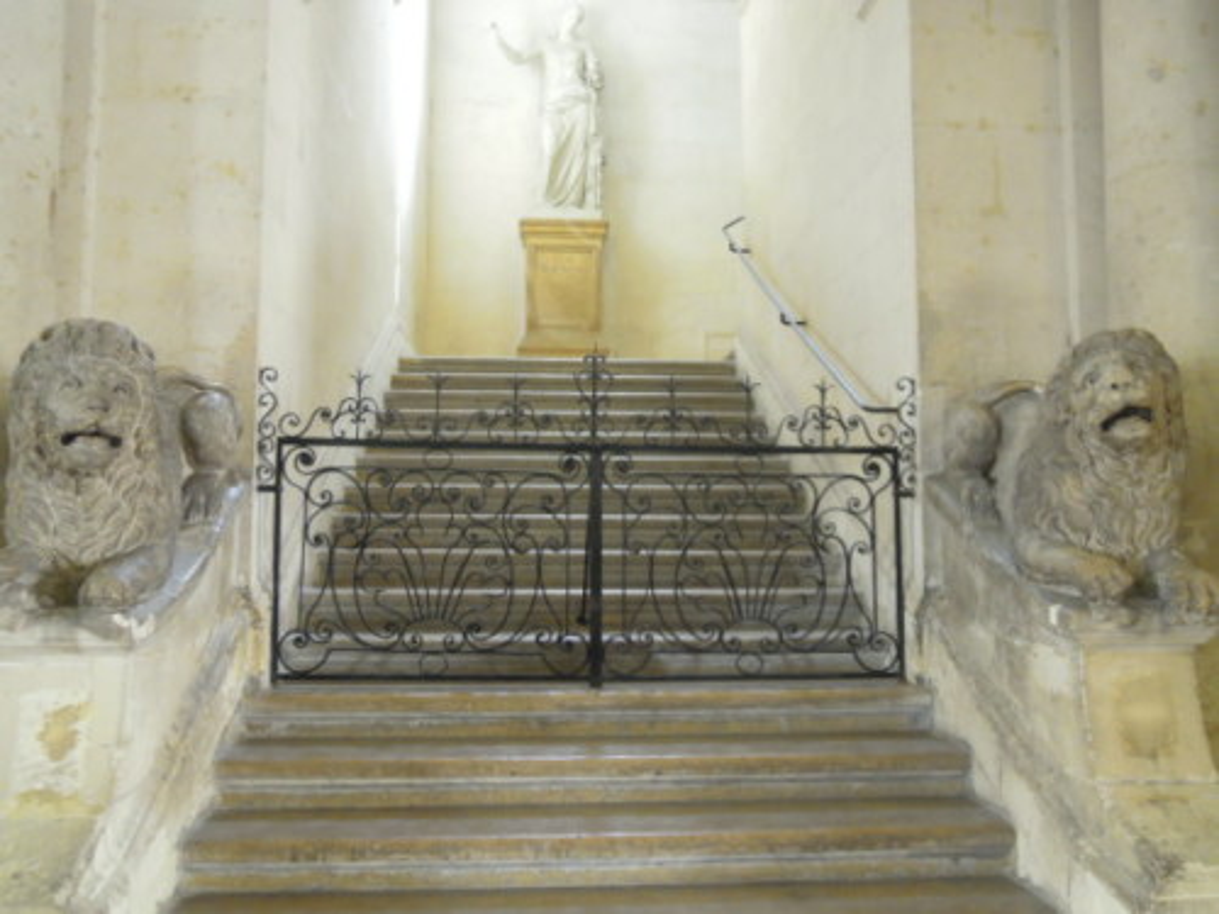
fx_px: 1127
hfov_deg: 56.8
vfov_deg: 44.2
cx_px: 610
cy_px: 457
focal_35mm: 32
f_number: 2.8
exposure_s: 1/20
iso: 400
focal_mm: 5.7
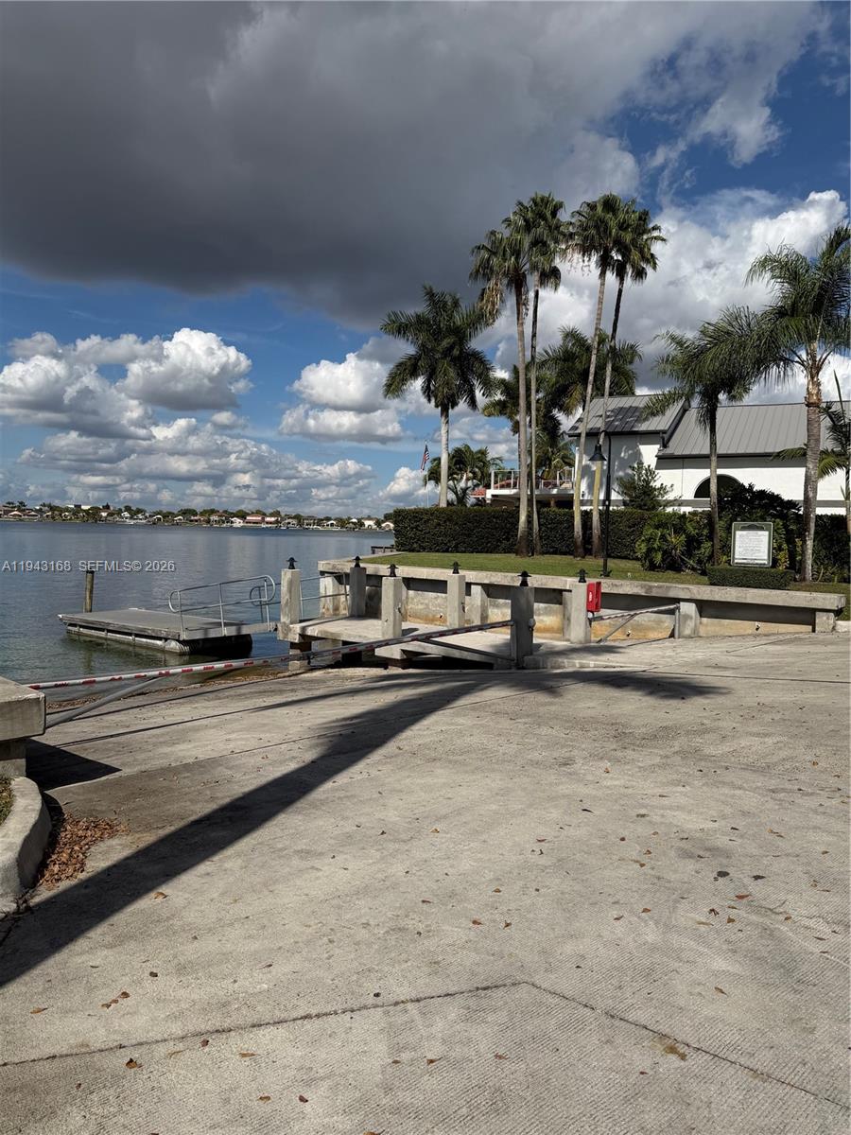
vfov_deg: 71.6
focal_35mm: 24
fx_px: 787
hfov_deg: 56.8
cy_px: 568
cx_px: 426
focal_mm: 6.76
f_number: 1.78
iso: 80
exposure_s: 1/10309
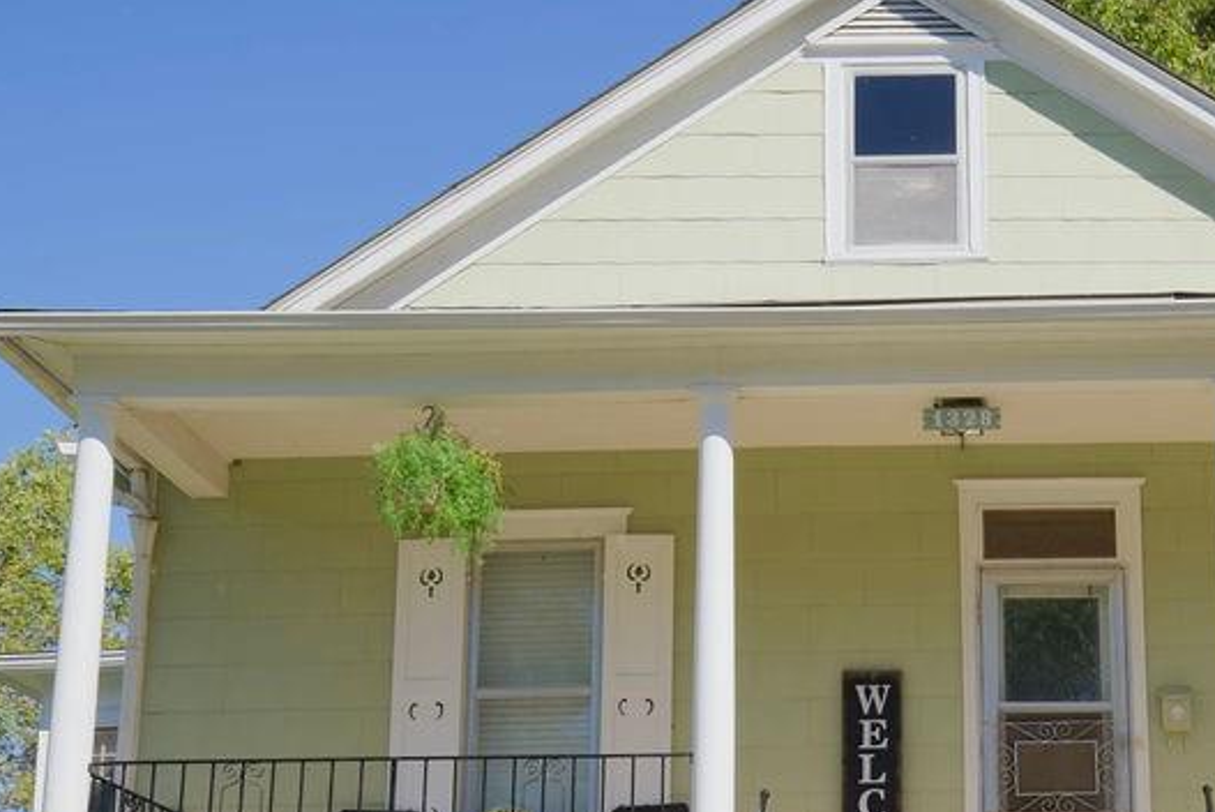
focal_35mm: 68
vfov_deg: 19.9
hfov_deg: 29.2
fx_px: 2296
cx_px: 911
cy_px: 601
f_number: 5.6
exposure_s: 1/320
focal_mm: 35
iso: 100
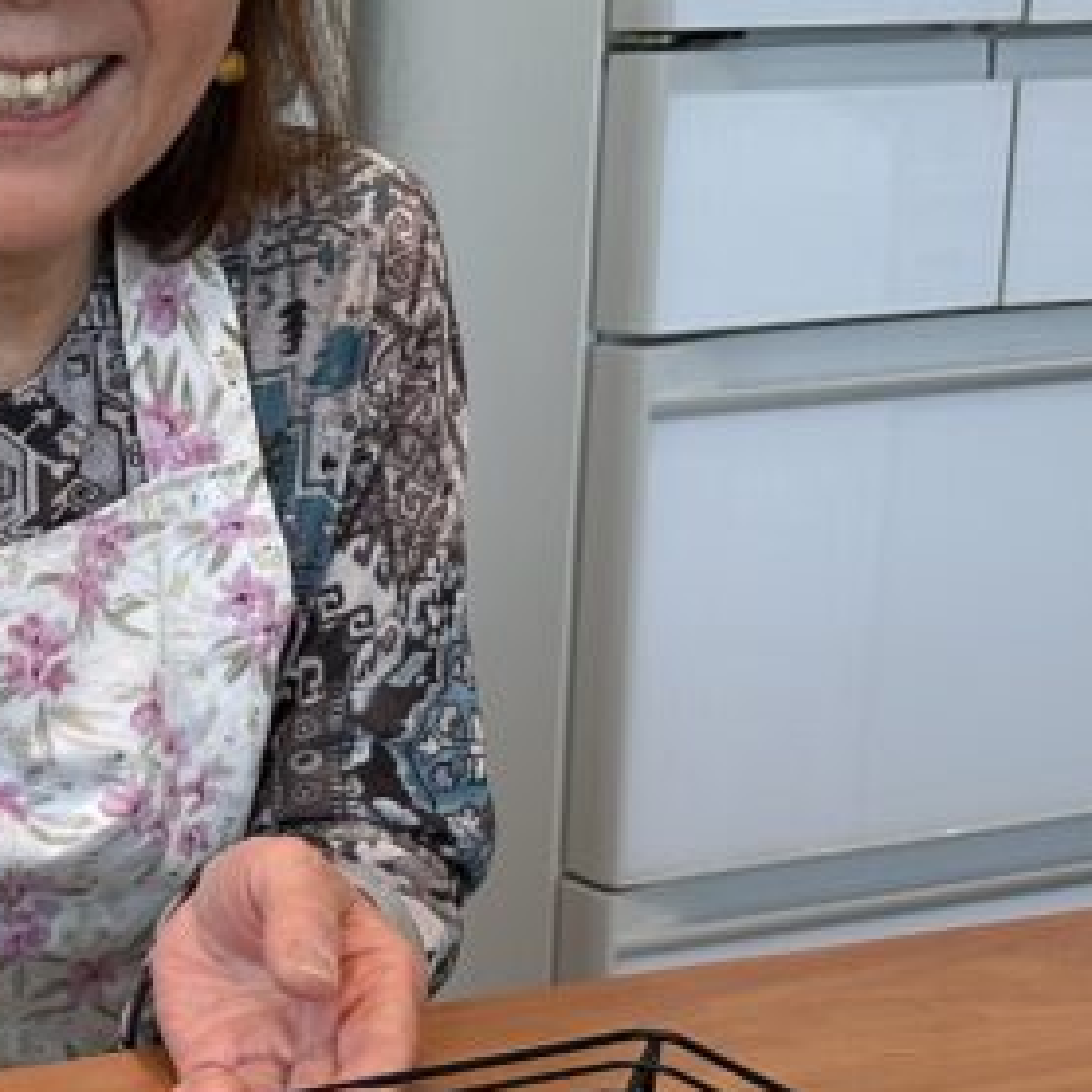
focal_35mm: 78
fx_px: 2784
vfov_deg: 21.9
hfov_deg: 20.8
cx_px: -185
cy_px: 876
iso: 160
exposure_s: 1/100
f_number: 1.78
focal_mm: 6.86
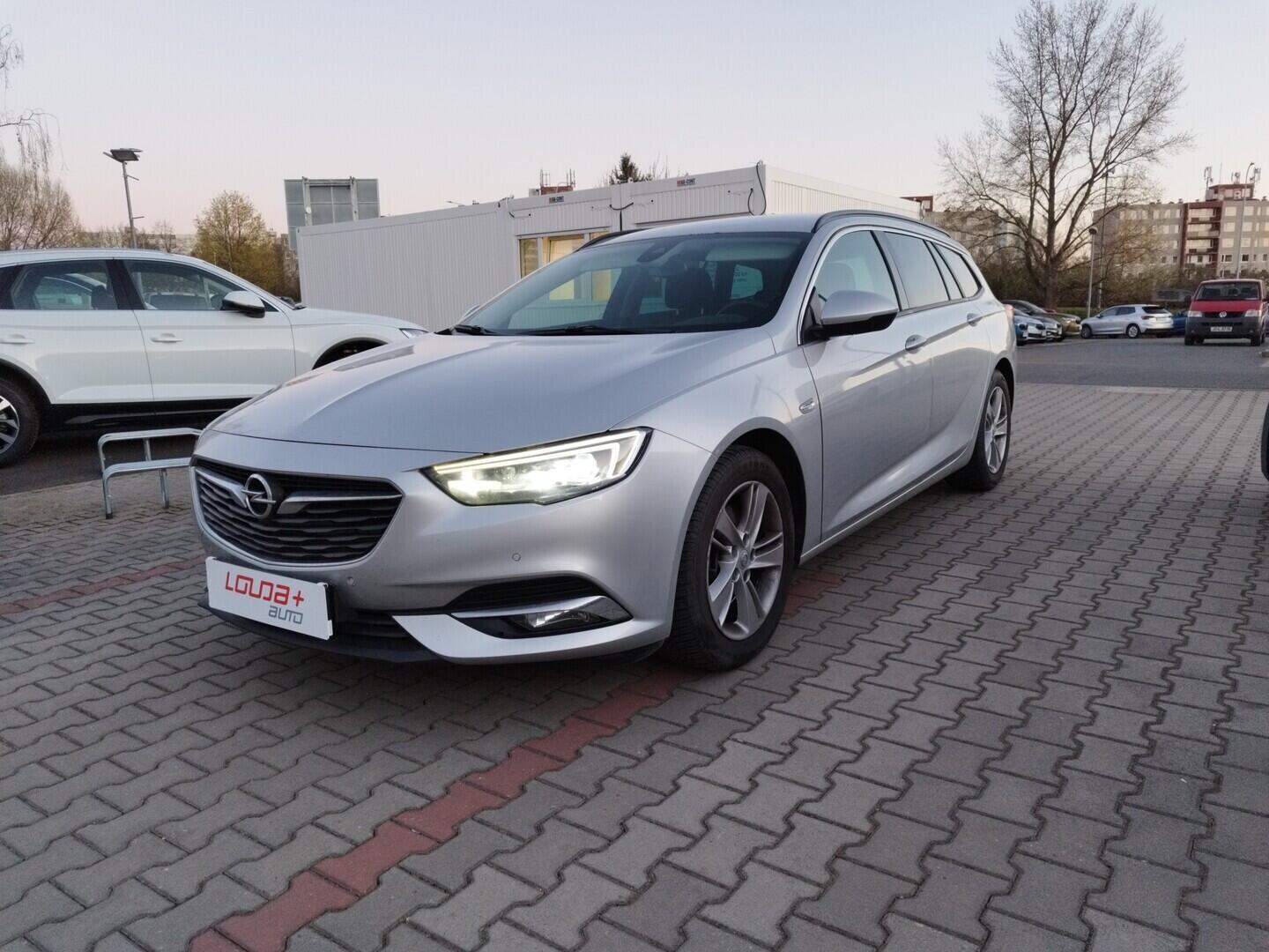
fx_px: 916
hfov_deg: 69.4
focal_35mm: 25
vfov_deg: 54.9
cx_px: 634
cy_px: 476
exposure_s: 1/50
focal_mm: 5.95
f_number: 1.89
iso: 190
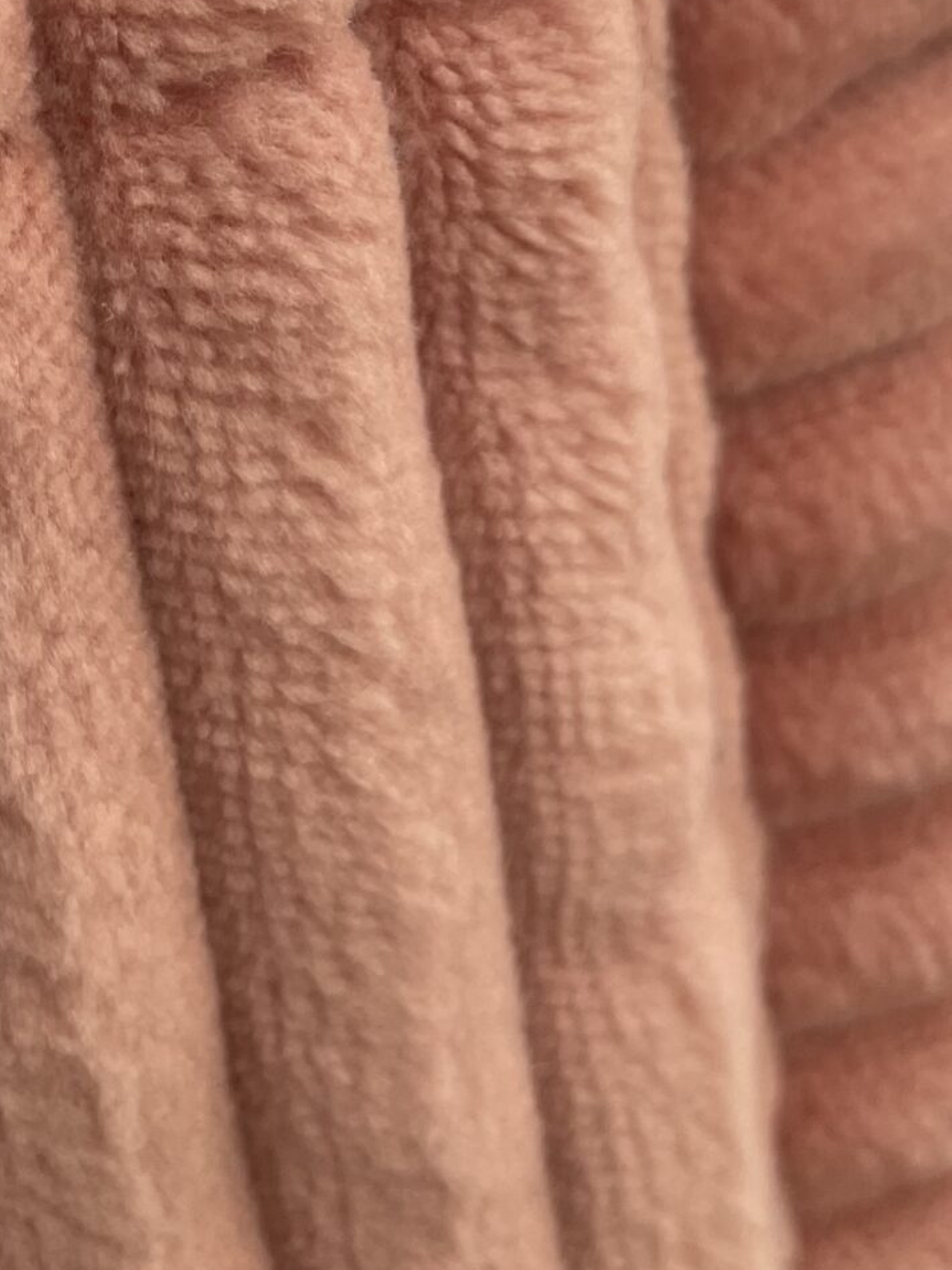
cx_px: 311
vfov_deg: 24.8
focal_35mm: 70
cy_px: -296
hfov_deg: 20.9
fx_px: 2567
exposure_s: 1/121
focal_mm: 4.2
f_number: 1.6
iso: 50
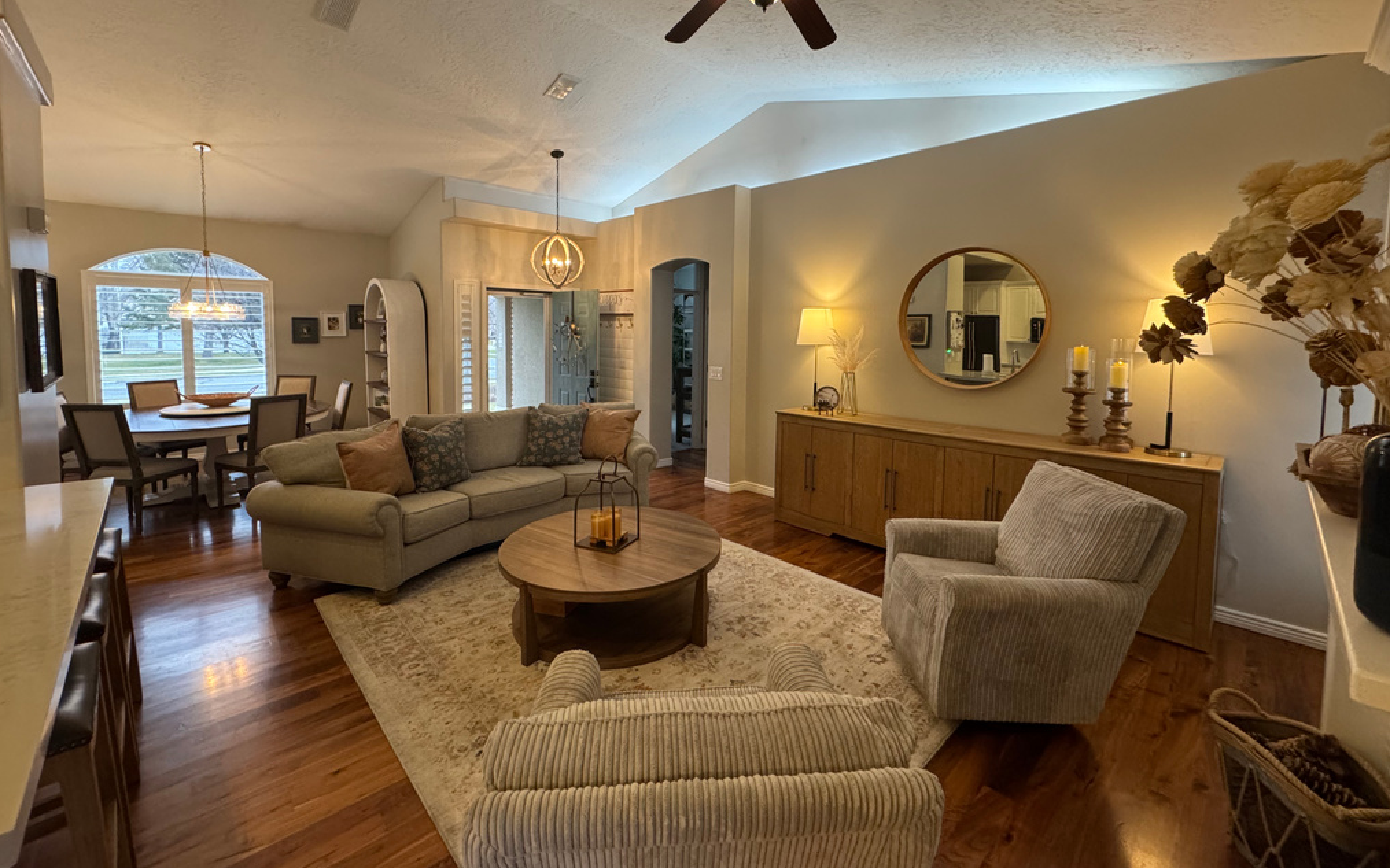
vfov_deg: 74.3
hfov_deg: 101.5
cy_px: 369
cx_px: 701
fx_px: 568
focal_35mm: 15
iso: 320
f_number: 2.2
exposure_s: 1/120
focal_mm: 2.22
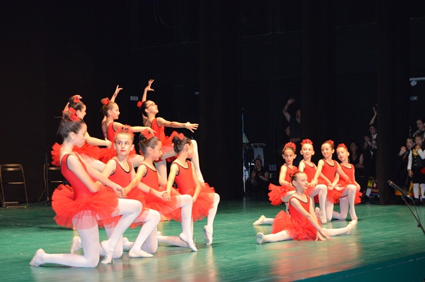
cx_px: 212
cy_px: 141
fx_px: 884
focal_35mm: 75
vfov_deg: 18.1
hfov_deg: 27.0
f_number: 5.6
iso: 3200
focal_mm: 50
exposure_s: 1/60
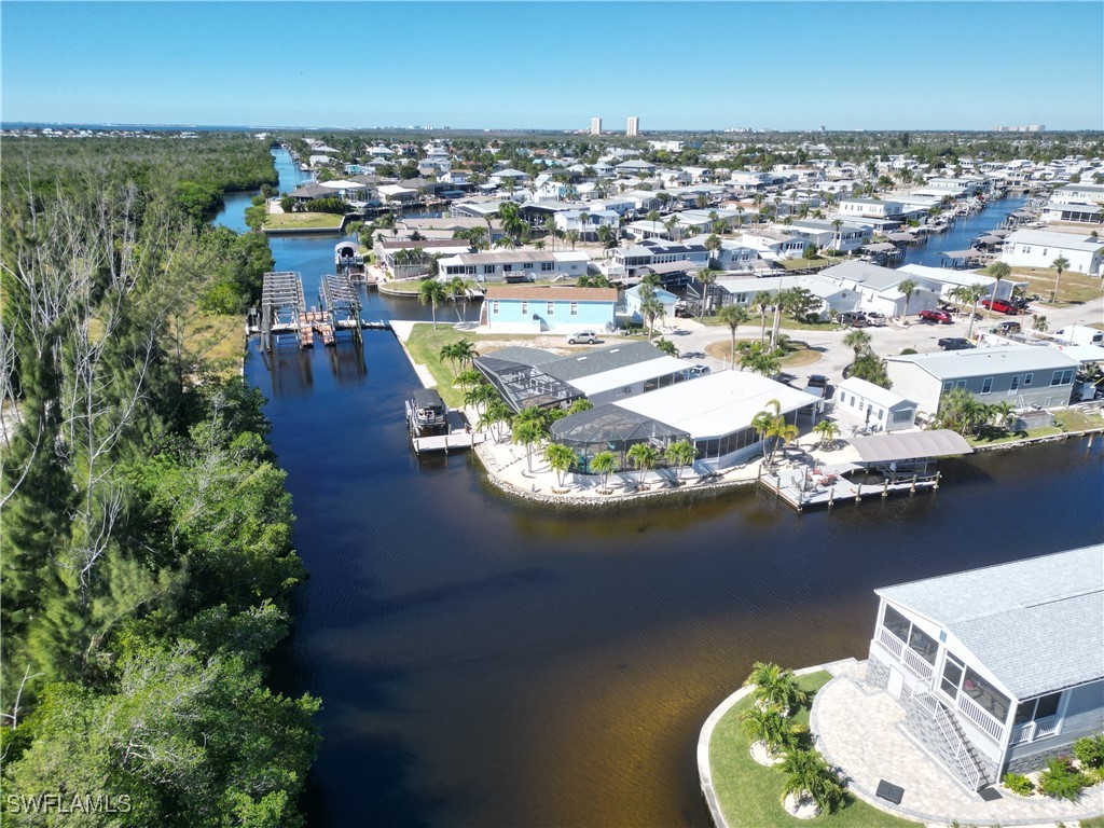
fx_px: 765
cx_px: 552
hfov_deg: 71.6
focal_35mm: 24
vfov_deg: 56.8
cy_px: 414
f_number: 1.7
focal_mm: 6.72
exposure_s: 1/2500
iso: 110
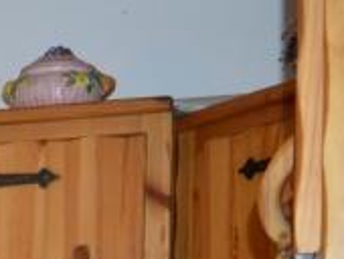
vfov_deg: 9.0
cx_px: -512
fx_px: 1552
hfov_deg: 10.6
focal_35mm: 156
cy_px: 525
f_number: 3.5
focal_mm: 18
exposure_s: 1/30
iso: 720
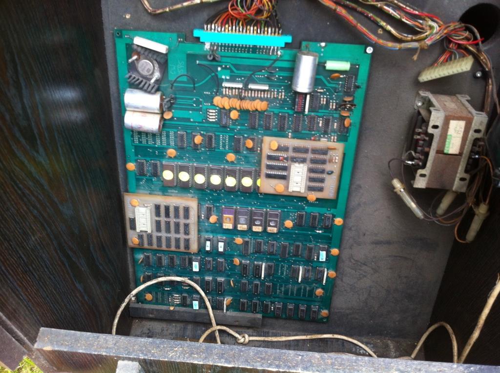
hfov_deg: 52.7
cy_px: 186
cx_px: 250
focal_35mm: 35
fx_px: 505
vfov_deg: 40.6
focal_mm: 3.85
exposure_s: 1/15
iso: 80
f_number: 2.8
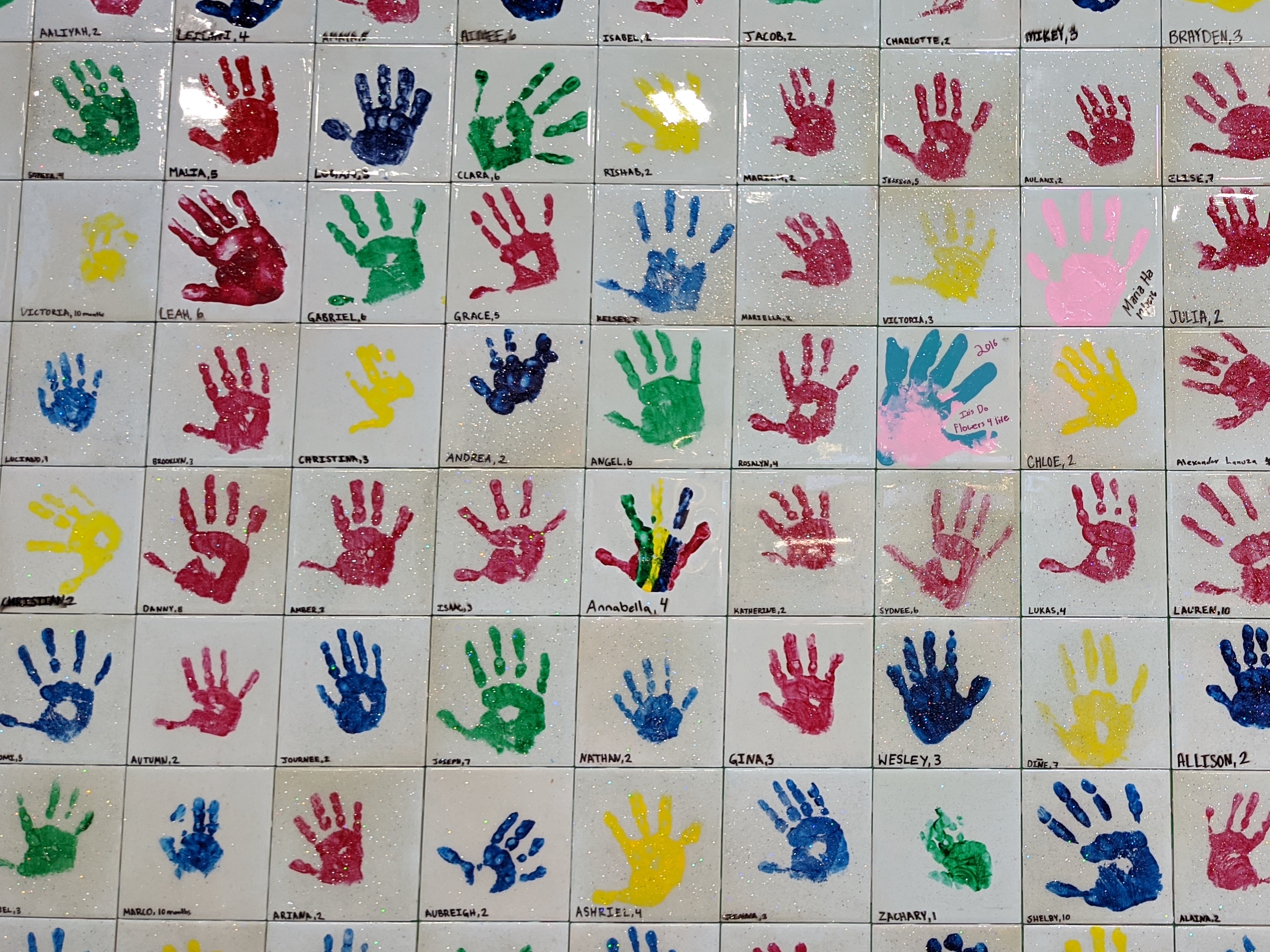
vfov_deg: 34.1
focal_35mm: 42
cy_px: 349
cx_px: 942
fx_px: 1541
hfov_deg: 43.5
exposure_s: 1/25
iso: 101
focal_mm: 4.38
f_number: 1.73
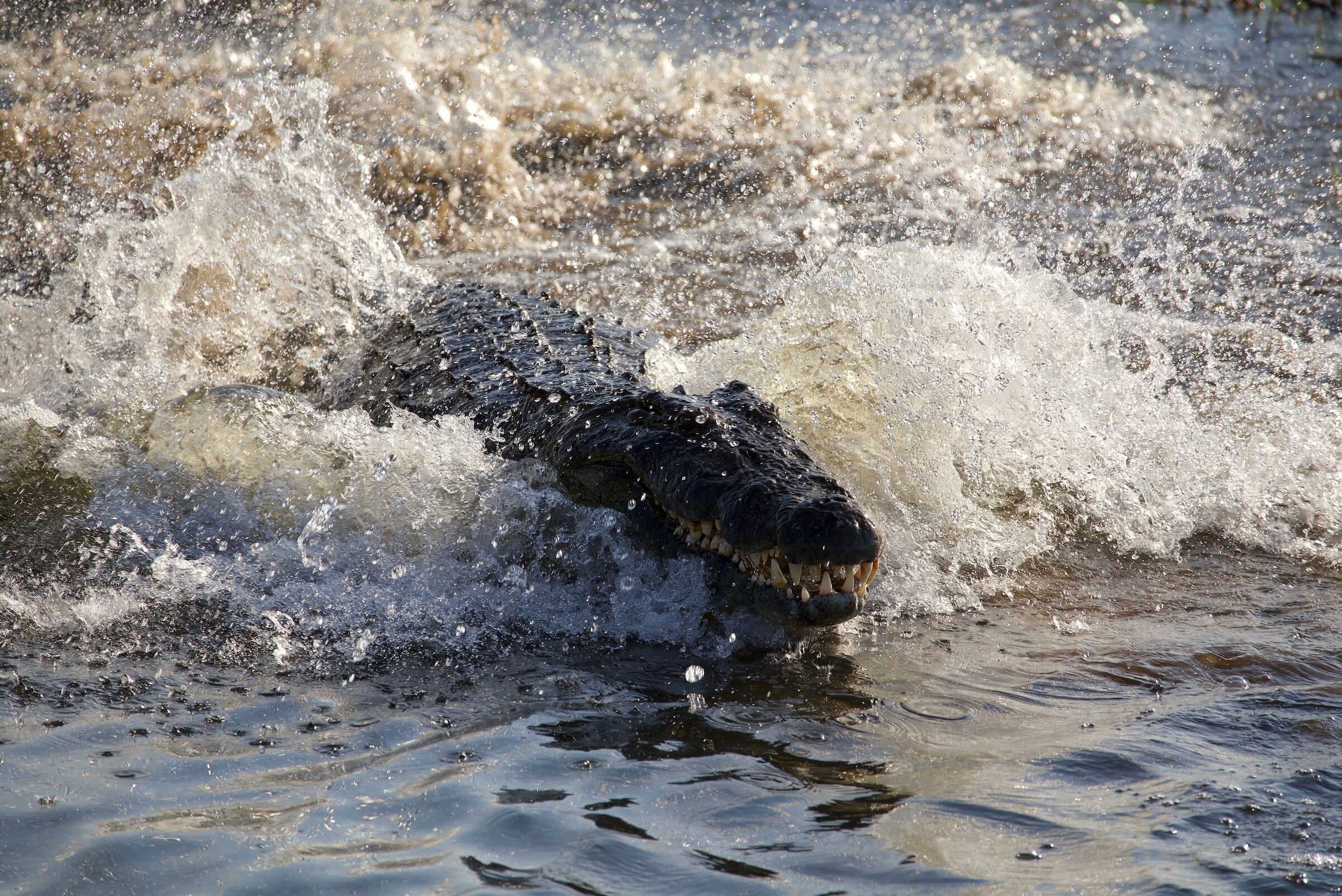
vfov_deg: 4.6
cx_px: 671
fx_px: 11187
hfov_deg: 6.9
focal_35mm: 300
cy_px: 448
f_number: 9
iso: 200
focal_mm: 300
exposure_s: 1/640
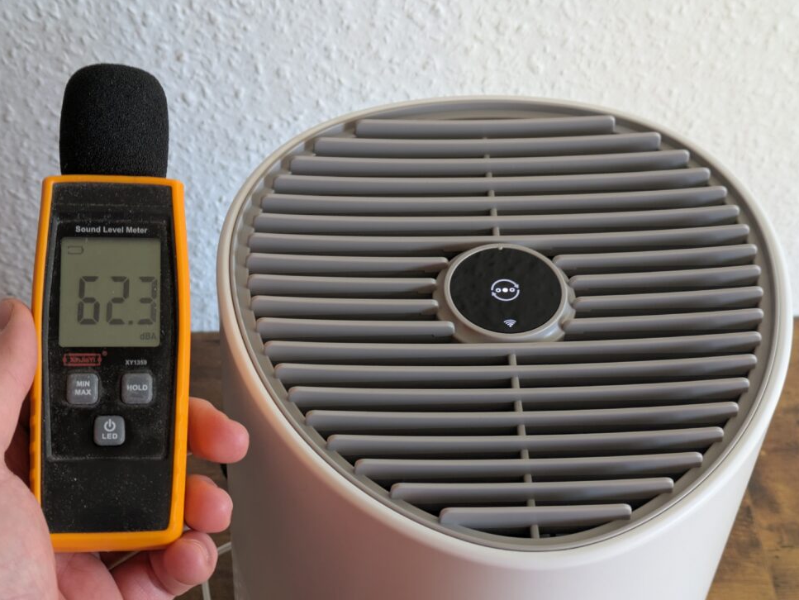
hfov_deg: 35.5
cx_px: 392
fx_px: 1247
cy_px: 310
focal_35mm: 54
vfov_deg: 27.0
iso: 95
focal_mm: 5.43
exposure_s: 1/25
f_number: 1.89
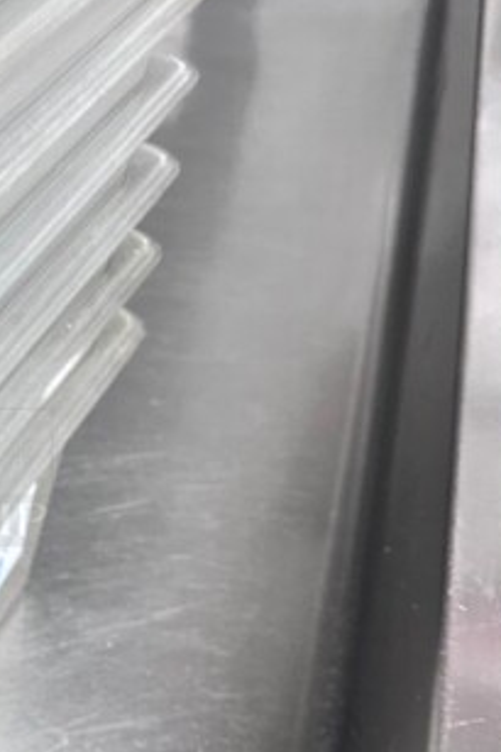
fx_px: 1379
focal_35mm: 66
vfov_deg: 30.5
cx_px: -203
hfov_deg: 18.7
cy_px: 419
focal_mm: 6.86
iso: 250
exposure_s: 1/60
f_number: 1.78
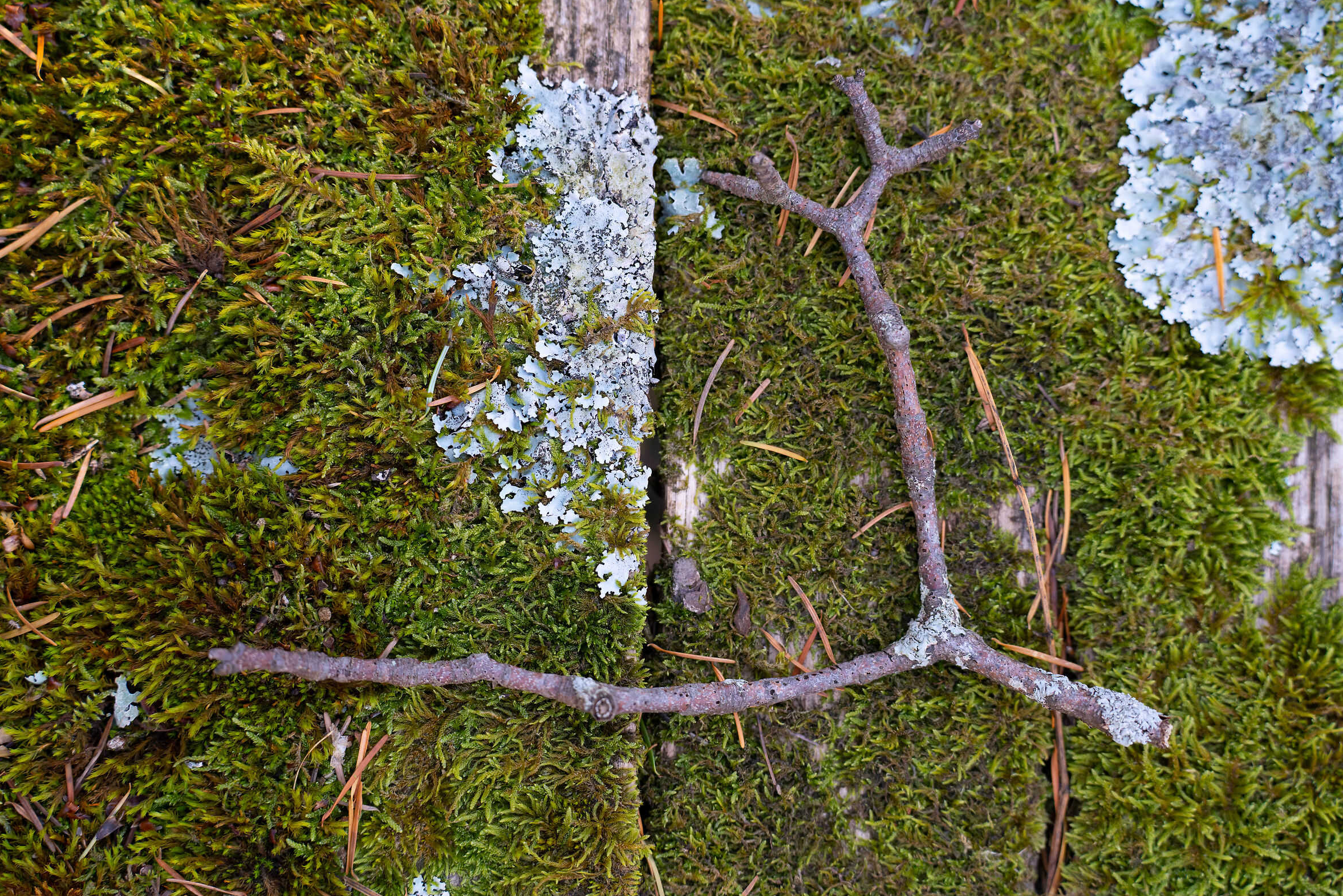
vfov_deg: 25.5
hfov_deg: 37.5
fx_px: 1977
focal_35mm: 53
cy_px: 441
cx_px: 663
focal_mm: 52
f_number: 3.5
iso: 640
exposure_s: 1/320
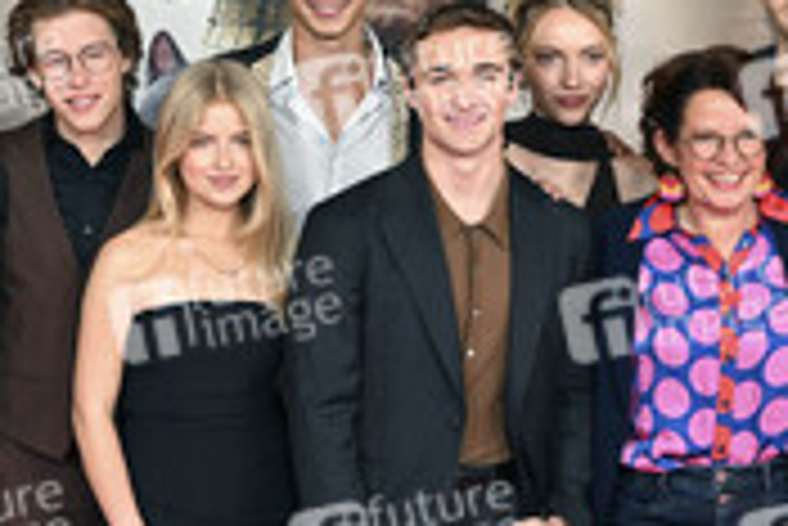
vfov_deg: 13.9
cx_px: 286
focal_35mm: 98
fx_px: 2147
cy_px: 423
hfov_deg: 20.7
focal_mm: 38
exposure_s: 1/160
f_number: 6.3
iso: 800
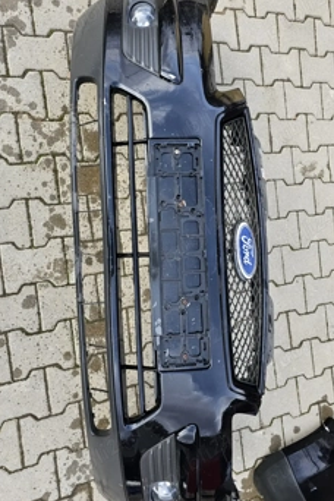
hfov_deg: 46.4
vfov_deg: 65.5
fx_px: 390
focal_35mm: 28
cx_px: 158
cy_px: 252
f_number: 1.7
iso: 25
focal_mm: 6.3
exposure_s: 1/180
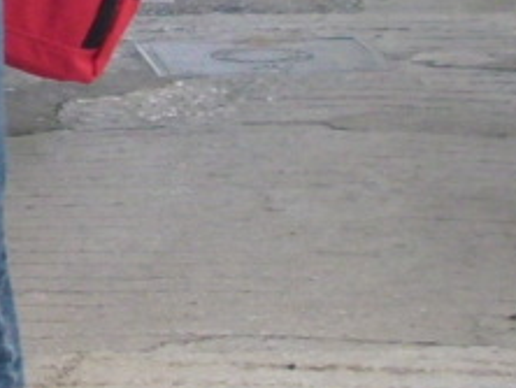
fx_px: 3328
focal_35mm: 223
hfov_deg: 8.7
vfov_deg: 6.5
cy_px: -302
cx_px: -174
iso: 50
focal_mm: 6.2
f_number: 2.8
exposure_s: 1/184
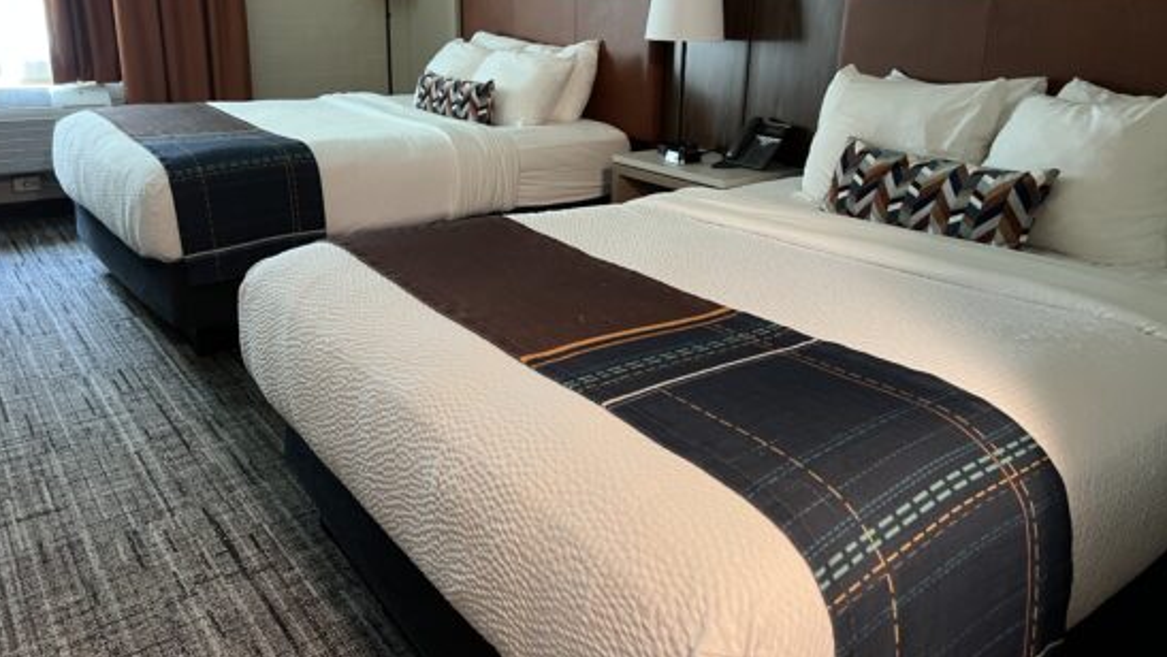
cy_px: 256
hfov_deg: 66.0
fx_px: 898
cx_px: 572
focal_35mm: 29
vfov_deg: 40.0
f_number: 1.5
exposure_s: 1/60
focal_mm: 5.7
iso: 320
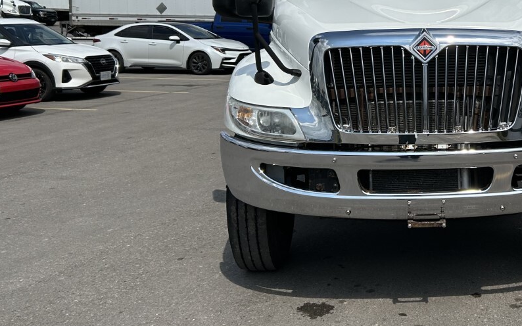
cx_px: 429
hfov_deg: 38.6
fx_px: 711
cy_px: 49
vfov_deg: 25.2
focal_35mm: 50
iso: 50
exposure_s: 1/9434
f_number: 1.5
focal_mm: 5.7
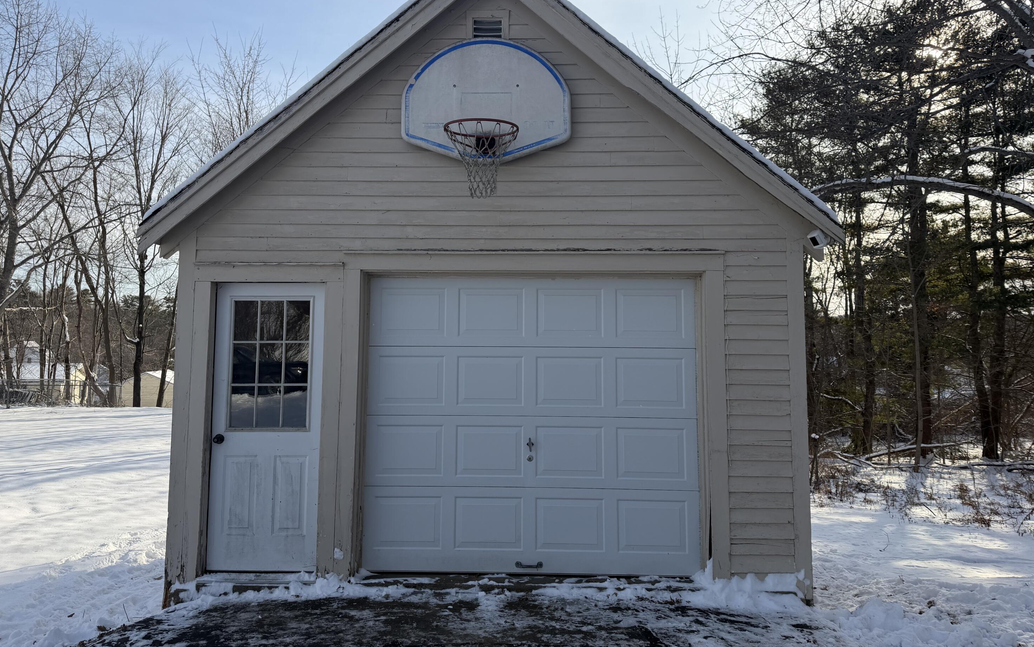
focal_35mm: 26
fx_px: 733
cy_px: 286
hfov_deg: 70.4
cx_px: 510
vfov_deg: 47.5
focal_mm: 6.76
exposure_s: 1/3953
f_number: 1.78
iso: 80
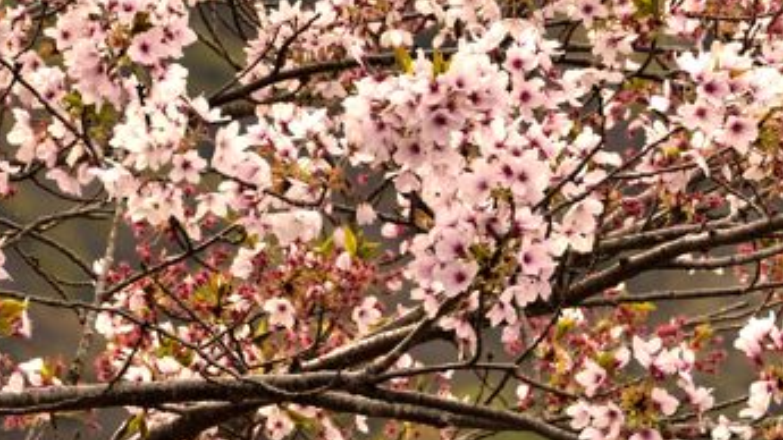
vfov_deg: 3.3
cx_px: 331
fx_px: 7723
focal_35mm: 372
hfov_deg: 5.8
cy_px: 417
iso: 100
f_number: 6.3
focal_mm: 80
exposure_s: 1/400
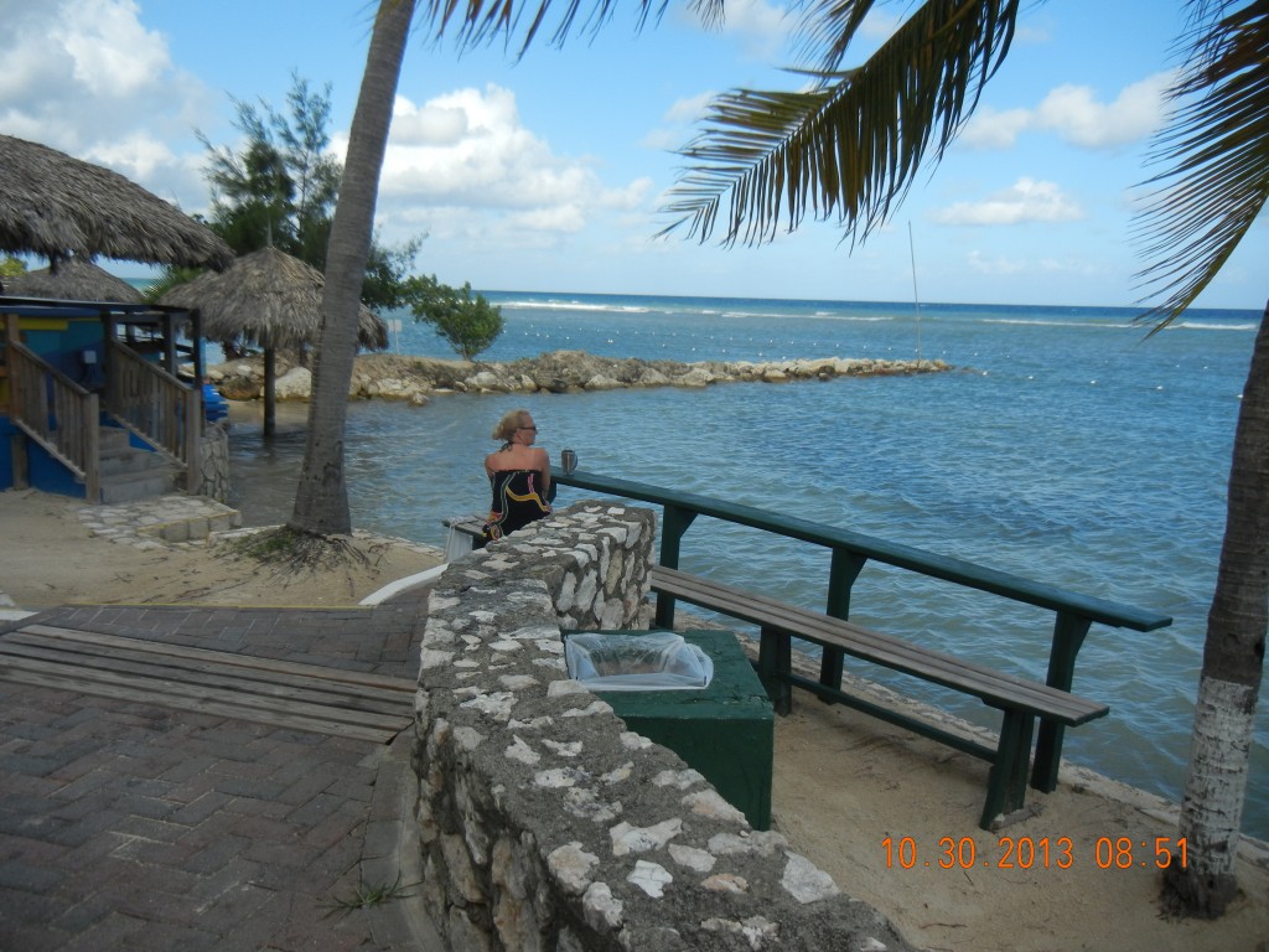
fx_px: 1100
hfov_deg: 60.0
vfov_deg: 46.8
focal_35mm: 30
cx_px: 634
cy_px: 476
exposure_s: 1/340
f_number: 7
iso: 160
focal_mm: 5.4
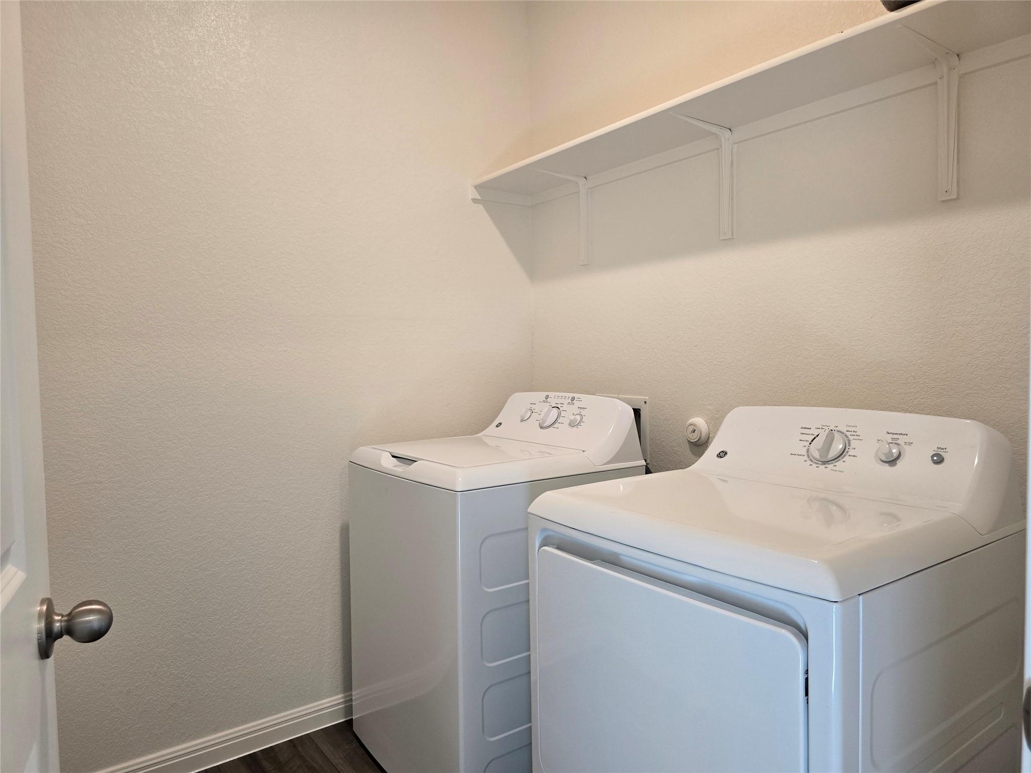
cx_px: 516
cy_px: 386
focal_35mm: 23
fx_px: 685
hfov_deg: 73.9
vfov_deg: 58.9
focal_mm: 6.3
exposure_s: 1/120
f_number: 1.7
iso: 200
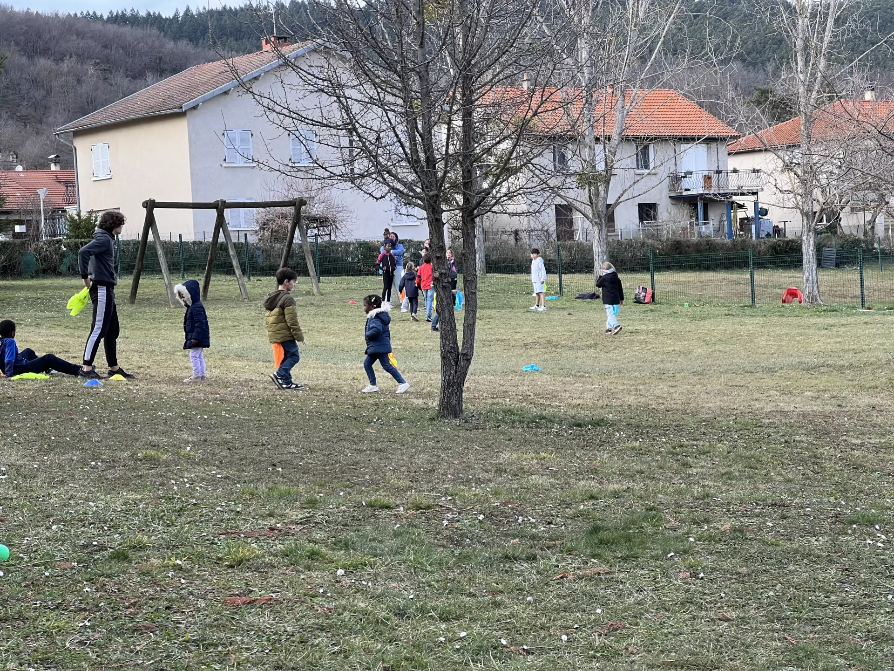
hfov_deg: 25.3
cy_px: 336
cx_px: 447
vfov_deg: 19.1
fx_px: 1989
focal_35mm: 77
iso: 32
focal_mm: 9
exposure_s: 1/143
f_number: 2.8
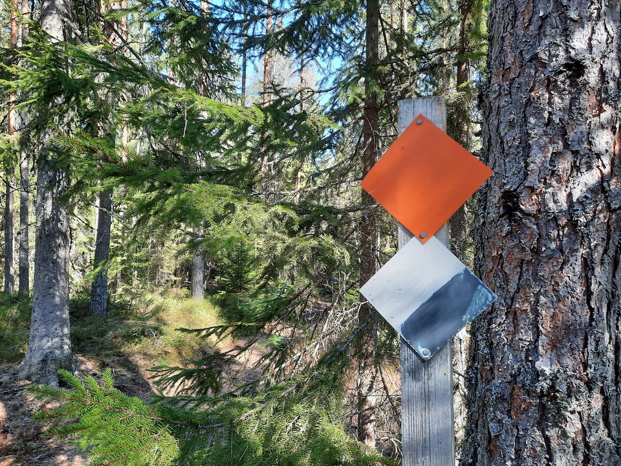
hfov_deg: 69.4
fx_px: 448
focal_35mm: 25
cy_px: 233
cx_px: 310
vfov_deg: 54.9
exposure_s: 1/100
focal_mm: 4.6
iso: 50
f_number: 2
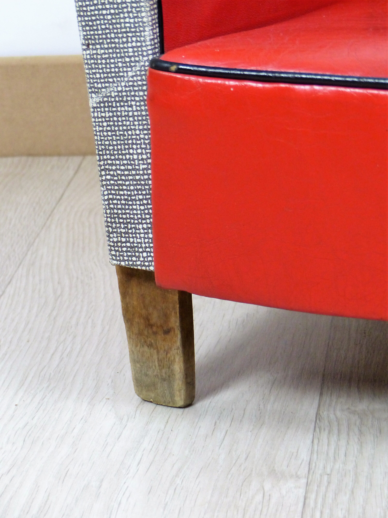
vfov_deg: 15.2
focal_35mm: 130
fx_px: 1943
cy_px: 259
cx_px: 194
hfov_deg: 11.4
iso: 400
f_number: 2.8
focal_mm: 21.4
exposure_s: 1/40
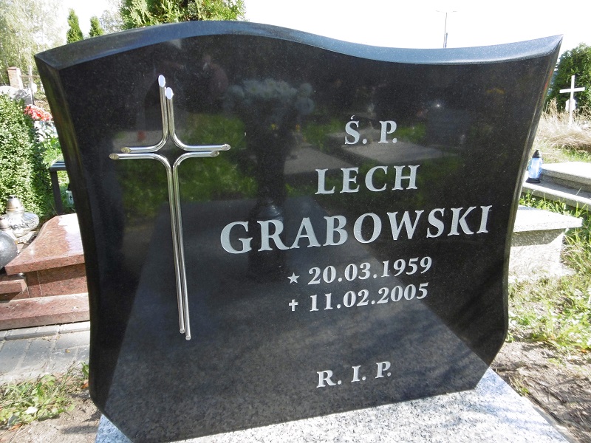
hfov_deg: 71.6
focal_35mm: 24
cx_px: 296
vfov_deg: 56.8
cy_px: 222
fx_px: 410
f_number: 3.1
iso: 100
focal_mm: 4.3
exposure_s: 1/250
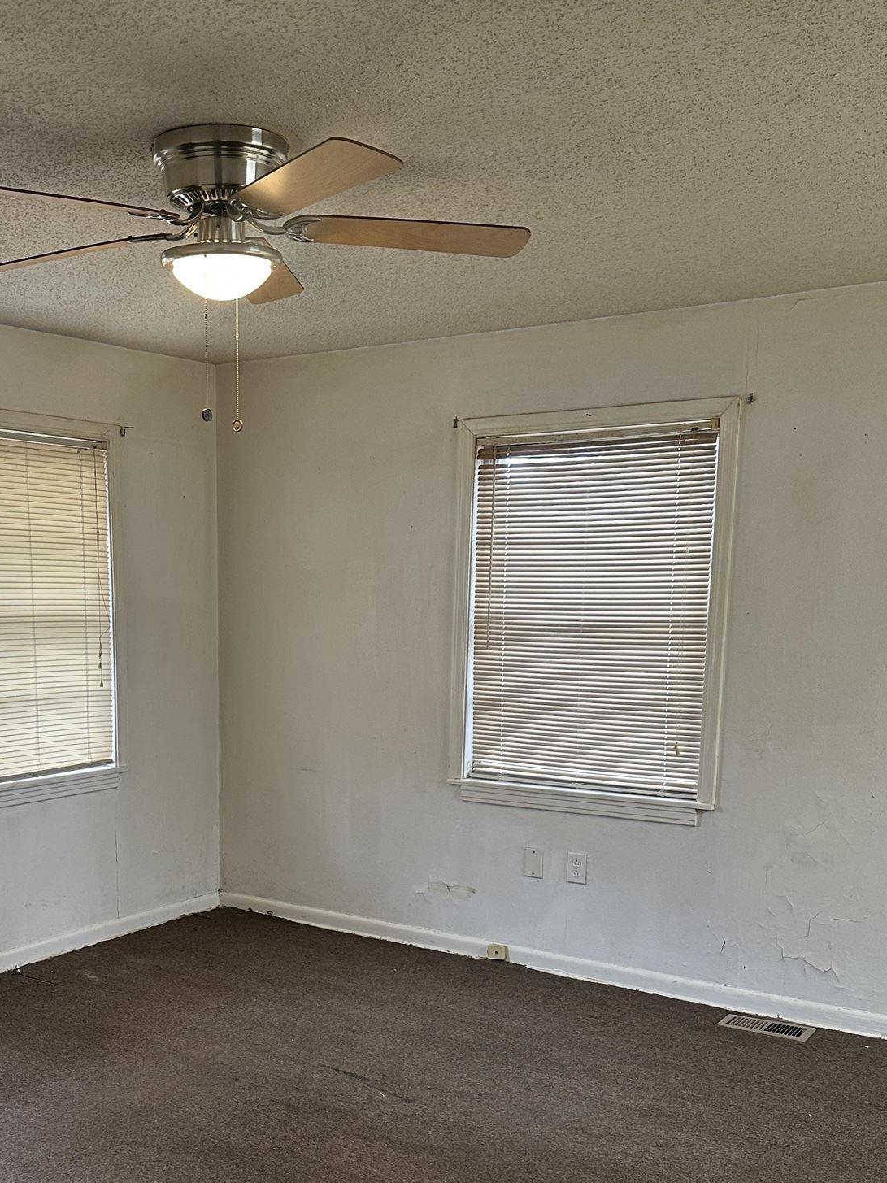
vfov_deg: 48.1
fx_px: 1298
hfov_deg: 37.4
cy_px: 792
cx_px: 310
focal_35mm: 38
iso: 160
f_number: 1.78
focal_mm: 6.86
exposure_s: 1/60
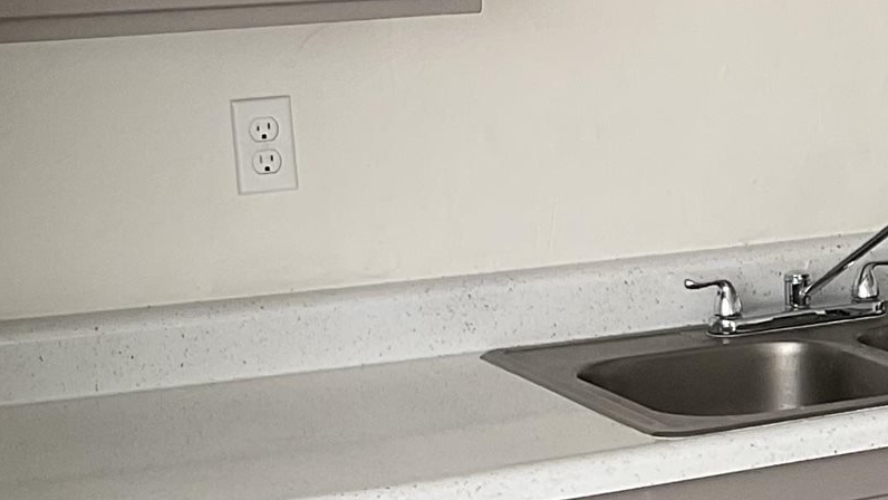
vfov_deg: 9.9
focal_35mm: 122
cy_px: 285
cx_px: 1191
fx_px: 2873
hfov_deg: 16.5
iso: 32
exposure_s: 1/100
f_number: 1.8
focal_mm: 3
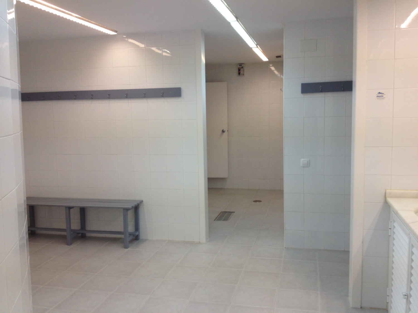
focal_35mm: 35
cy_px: 156
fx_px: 423
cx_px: 209
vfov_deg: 40.7
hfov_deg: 52.6
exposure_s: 1/30
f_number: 2.4
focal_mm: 4.28
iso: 50
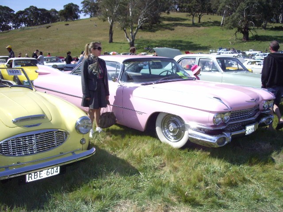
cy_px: 106
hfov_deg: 52.6
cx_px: 142
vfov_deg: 40.7
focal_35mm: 35
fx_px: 286
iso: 160
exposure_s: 1/1000
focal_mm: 5.8
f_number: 4.3
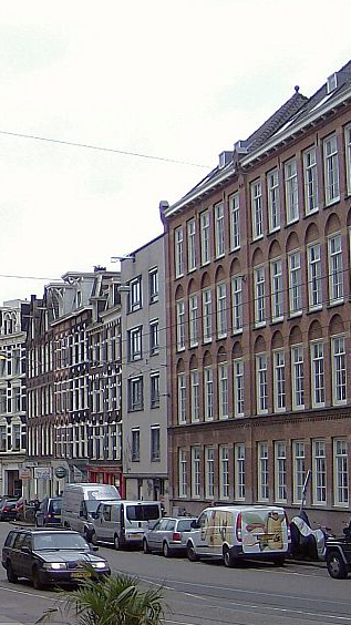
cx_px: -117
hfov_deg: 16.0
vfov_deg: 29.7
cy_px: 349
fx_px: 1175
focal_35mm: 71
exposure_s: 1/251
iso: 100
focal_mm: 6
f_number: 2.8
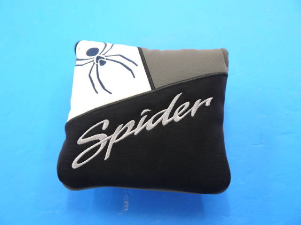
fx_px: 400
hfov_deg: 41.2
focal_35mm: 46
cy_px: 112
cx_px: 150
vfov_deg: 31.5
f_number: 4.4
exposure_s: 1/60
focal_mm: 23
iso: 500
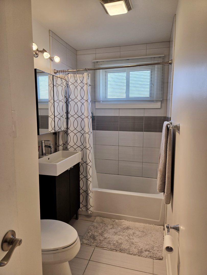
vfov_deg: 73.9
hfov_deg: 58.9
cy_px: 138
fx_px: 183
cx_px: 104
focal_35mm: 23
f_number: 1.8
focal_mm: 5.4
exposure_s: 1/120
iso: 50
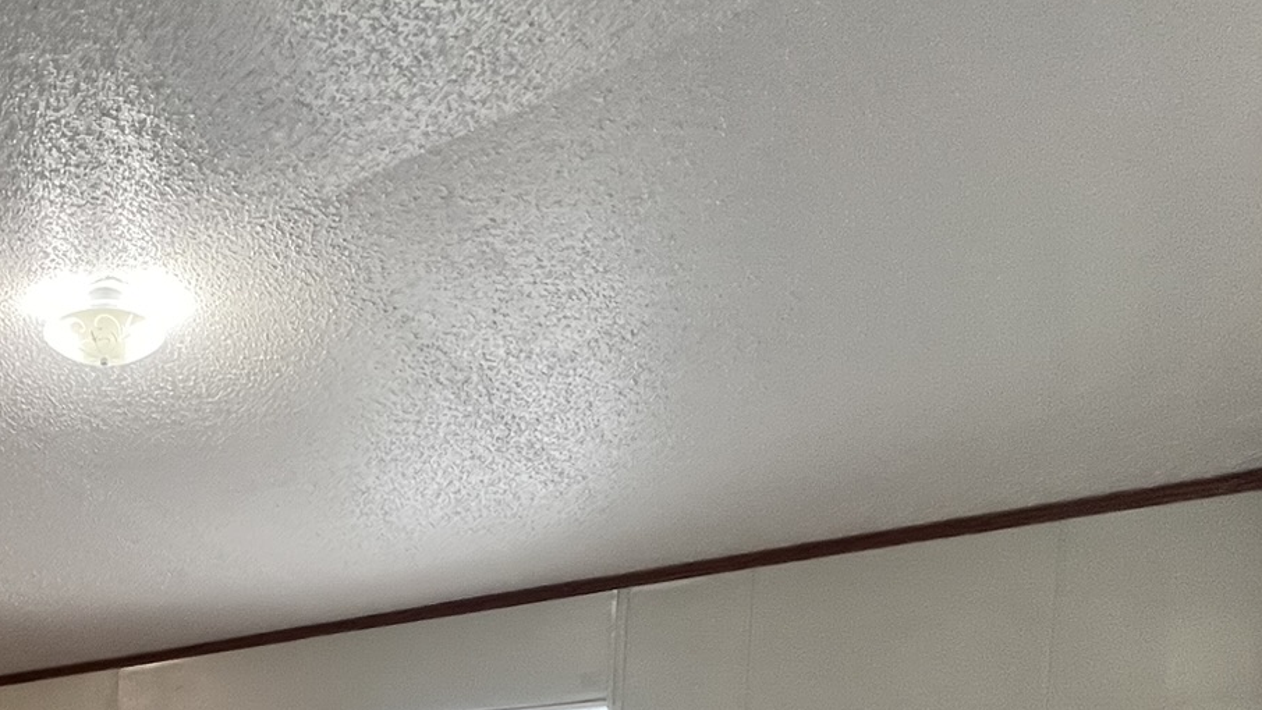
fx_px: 1071
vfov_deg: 28.2
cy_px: 984
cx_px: 117
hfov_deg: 53.1
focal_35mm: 32
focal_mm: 1.57
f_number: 1.8
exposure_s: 1/120
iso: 200
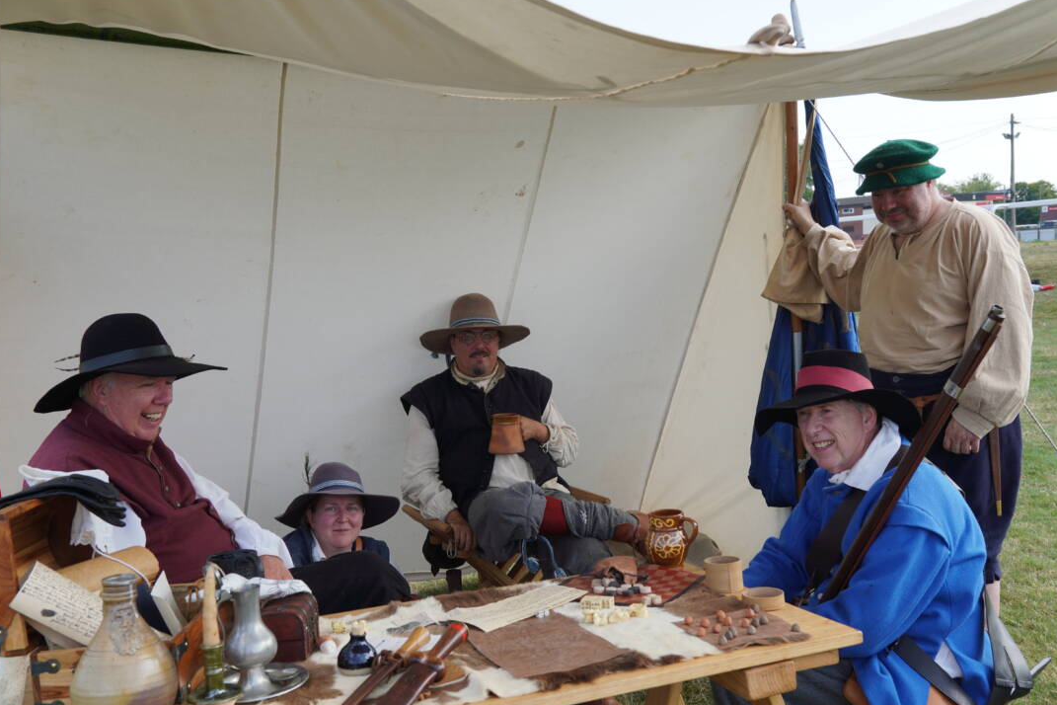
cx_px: 536
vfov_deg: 34.6
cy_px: 348
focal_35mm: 39
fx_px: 1131
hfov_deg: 50.1
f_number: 4.5
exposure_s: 1/250
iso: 100
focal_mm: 25
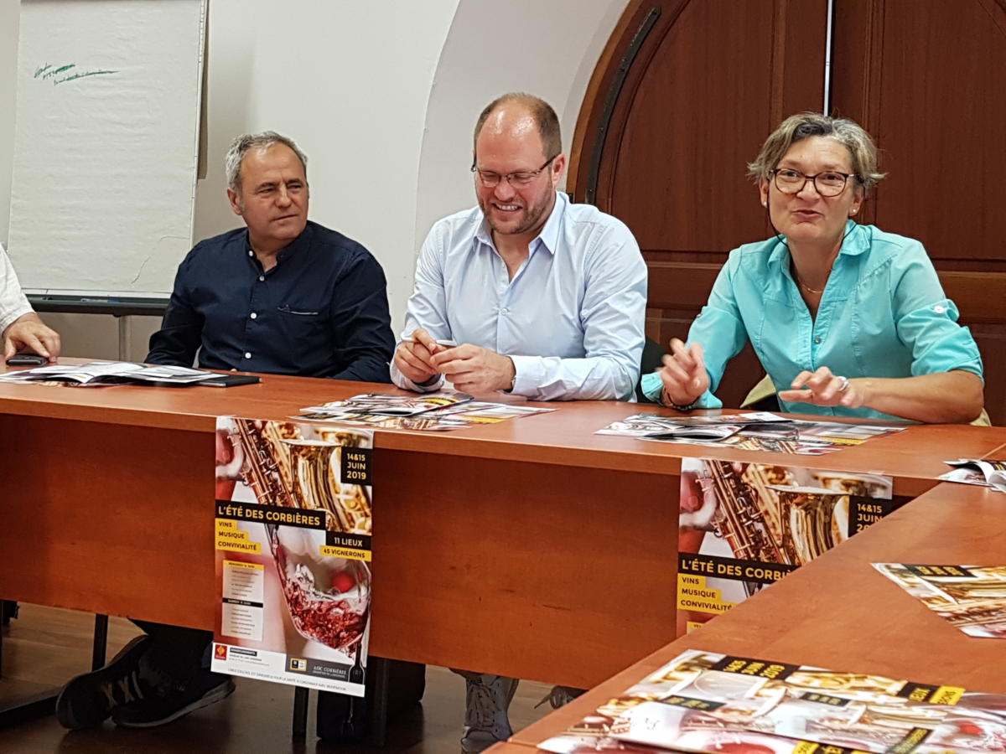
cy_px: 377
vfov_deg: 53.1
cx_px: 503
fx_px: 756
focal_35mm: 26
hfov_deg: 67.3
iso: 125
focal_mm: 4.2
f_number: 1.7
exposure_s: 1/50
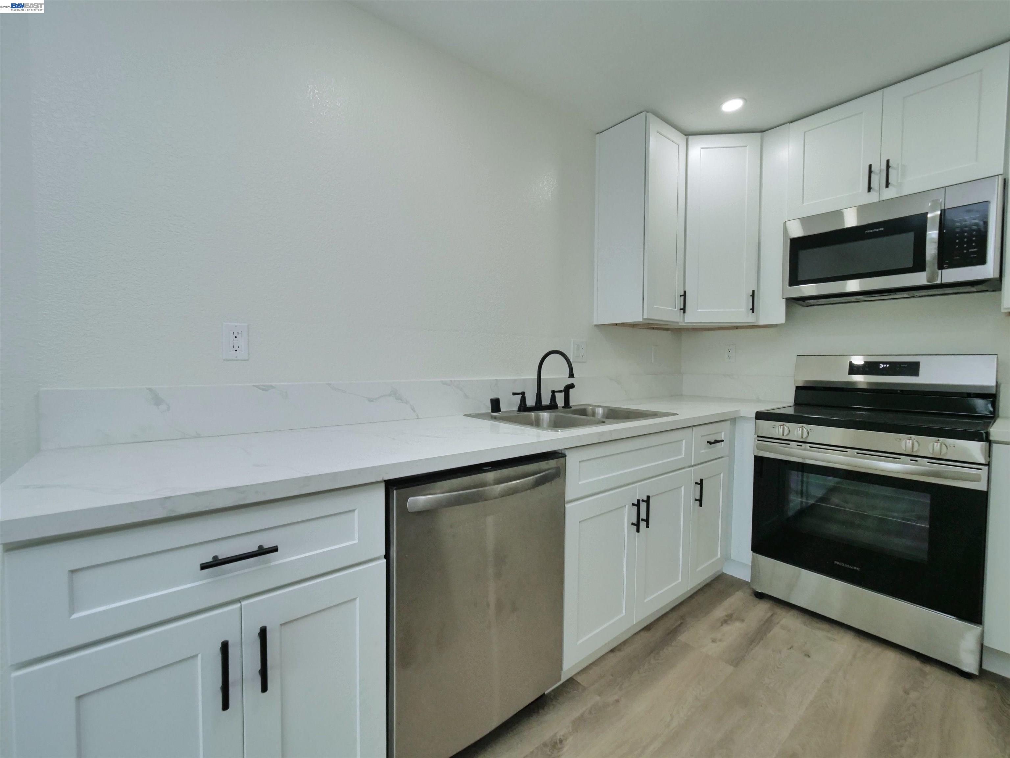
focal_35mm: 14
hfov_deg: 102.1
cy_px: 379
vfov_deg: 85.7
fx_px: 408
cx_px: 505
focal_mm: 7
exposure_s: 1/160
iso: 800
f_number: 5.6
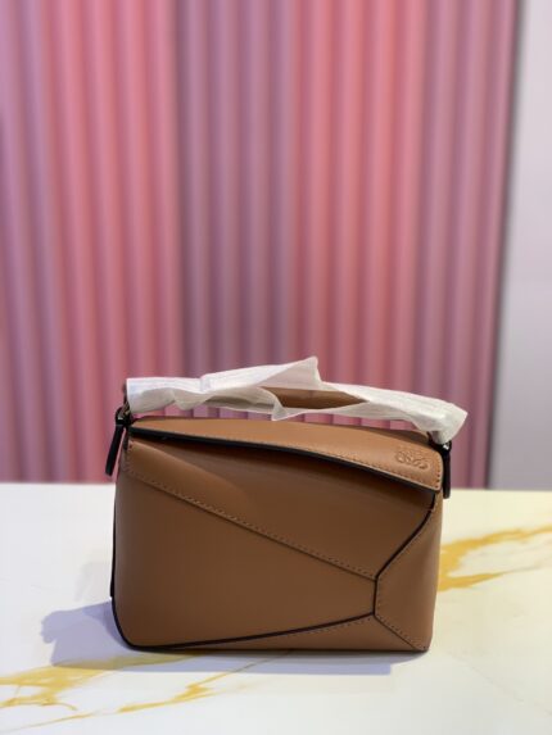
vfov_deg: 36.8
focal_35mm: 52
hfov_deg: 28.0
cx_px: 276
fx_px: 1105
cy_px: 368
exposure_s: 1/100
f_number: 2.4
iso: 100
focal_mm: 6
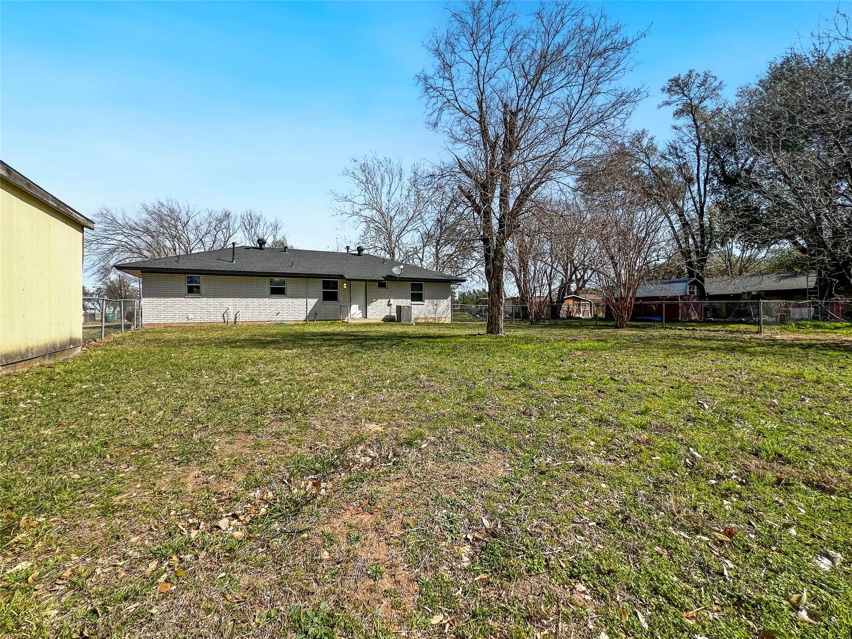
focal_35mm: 13
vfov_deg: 89.9
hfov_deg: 106.2
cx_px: 426
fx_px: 320
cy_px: 320
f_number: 1.8
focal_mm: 1.57
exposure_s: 1/1250
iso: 32
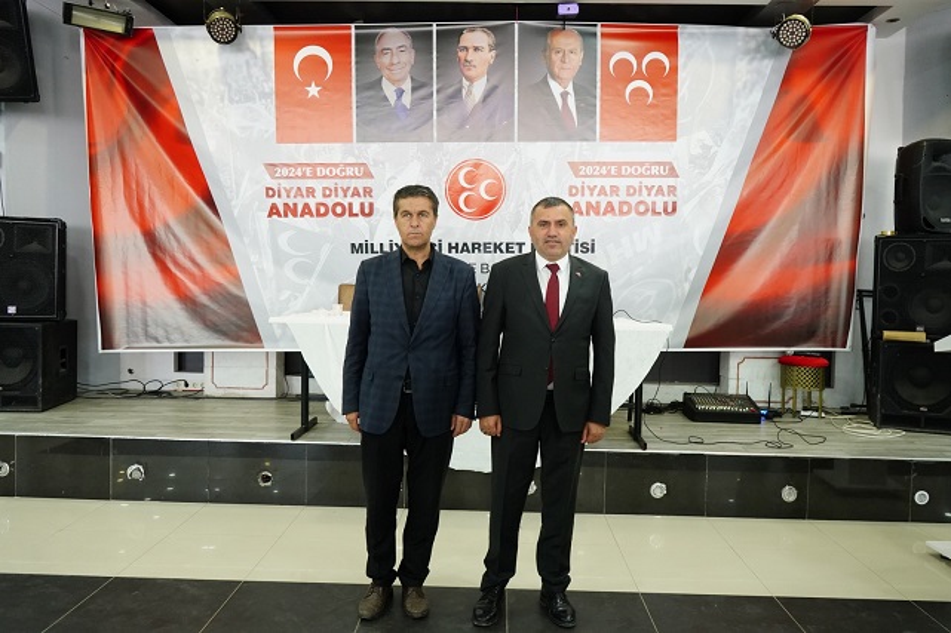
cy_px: 316
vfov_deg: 46.4
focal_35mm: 28
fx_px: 739
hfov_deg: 65.5
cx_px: 476
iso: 5000
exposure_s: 1/80
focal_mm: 28
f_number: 5.6
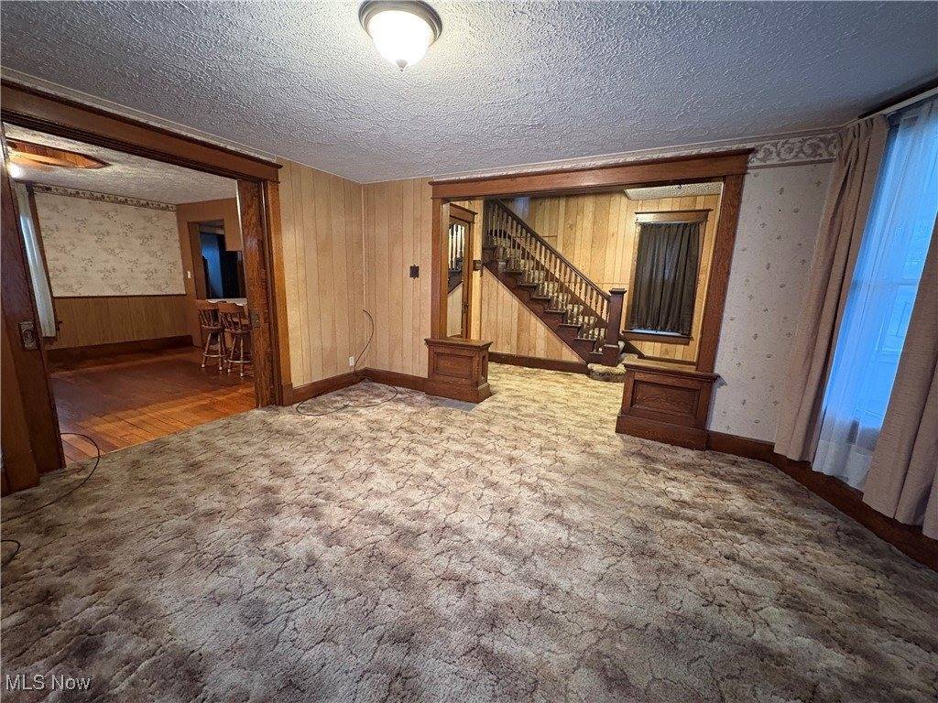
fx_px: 379
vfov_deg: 85.7
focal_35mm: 14
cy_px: 352
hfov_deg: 102.1
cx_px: 469
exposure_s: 1/30
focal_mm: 2.22
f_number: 2.2
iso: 800
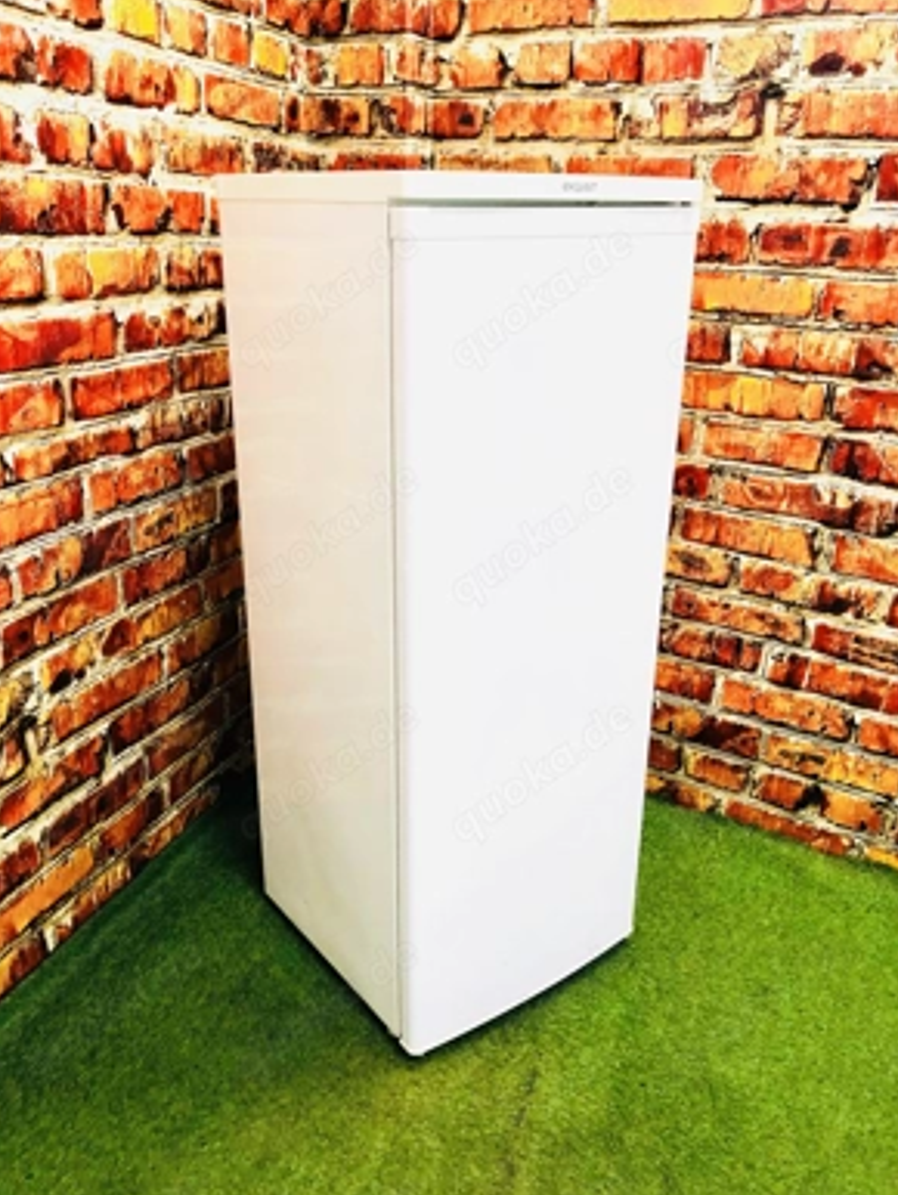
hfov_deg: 48.3
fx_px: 1002
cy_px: 582
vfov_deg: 61.6
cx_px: 440
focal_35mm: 29
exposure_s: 1/30
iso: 40
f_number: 1.8
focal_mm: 3.99
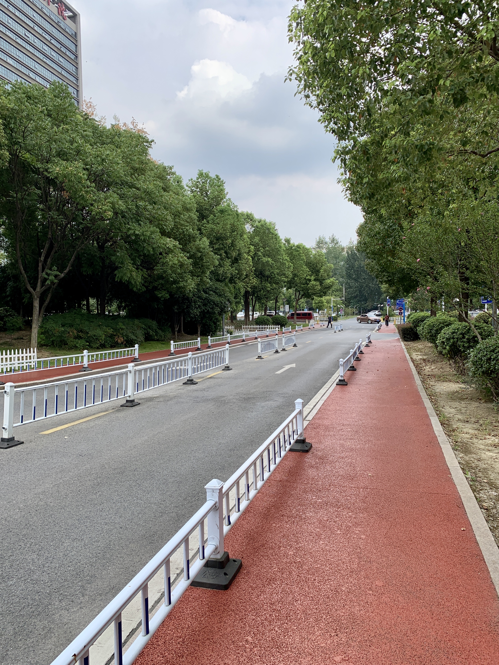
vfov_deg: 67.3
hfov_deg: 53.1
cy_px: 332
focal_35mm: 26
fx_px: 500
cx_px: 250
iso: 25
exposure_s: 1/1176
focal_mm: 4.25
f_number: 1.8
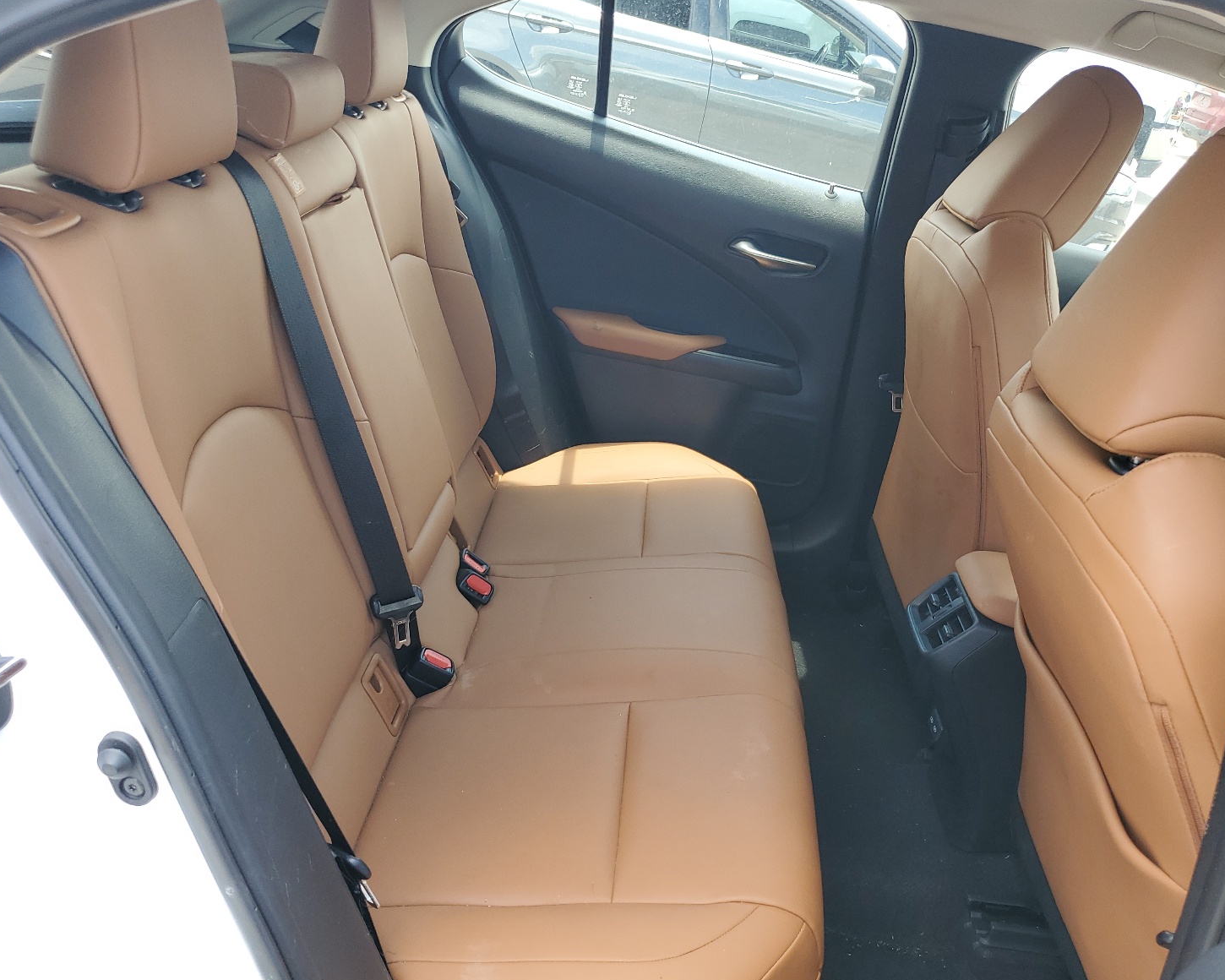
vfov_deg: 51.5
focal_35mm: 28
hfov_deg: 62.2
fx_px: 1015
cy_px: 499
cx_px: 583
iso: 50
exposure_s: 1/217
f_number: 1.5
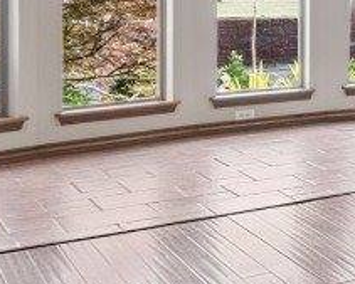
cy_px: -29
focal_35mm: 82
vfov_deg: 18.1
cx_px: 842
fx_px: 862
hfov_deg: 14.9
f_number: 7.1
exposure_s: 1/10
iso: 200
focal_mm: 16
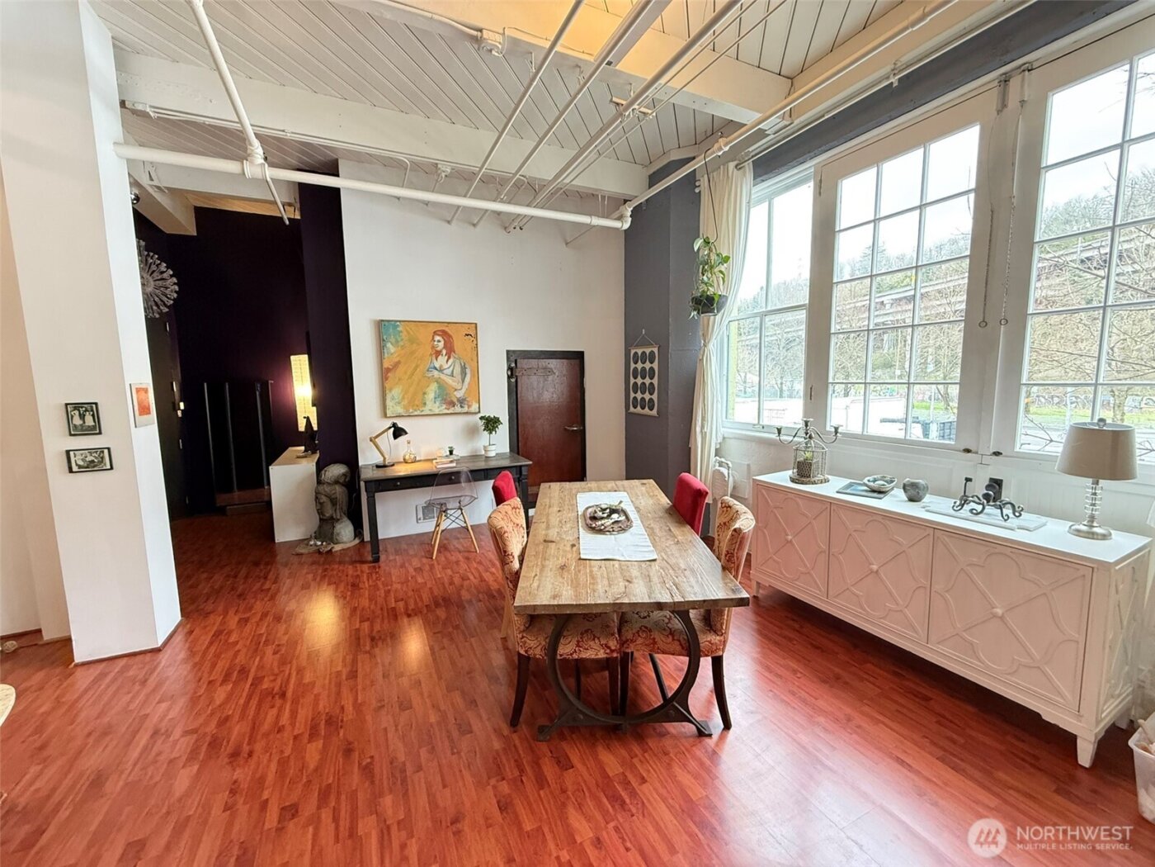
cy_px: 434
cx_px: 578
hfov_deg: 102.1
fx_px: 467
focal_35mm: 14
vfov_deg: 85.7
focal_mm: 2.22
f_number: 2.2
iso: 500
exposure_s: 1/60
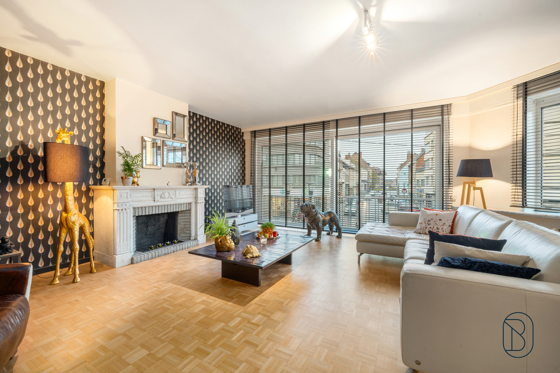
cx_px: 280
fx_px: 218
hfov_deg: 104.3
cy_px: 186
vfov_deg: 81.2
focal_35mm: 14
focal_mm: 14
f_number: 11
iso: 320
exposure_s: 1/2.5
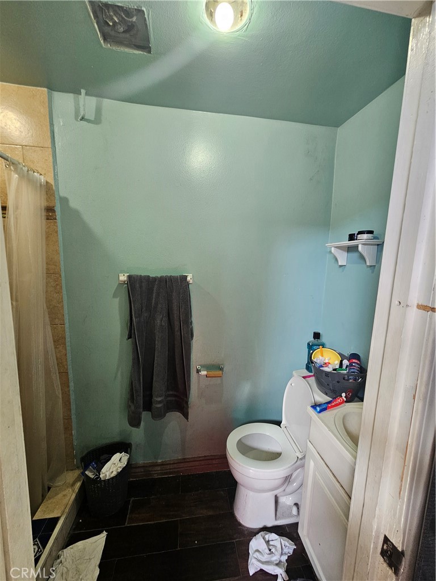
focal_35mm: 13
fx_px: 218
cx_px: 218
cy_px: 290
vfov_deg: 106.2
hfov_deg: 89.9
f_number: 2.2
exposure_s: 1/60
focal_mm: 2.2
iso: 200
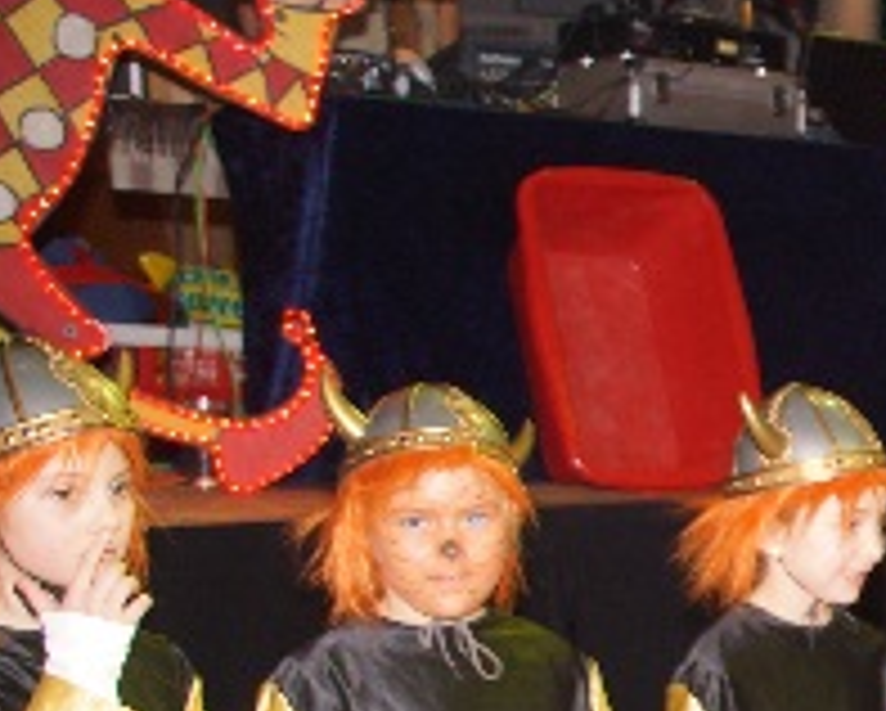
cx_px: 1291
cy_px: 724
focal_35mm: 77
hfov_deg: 21.2
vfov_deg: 19.3
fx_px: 2021
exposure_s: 1/160
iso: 400
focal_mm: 18
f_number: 3.5
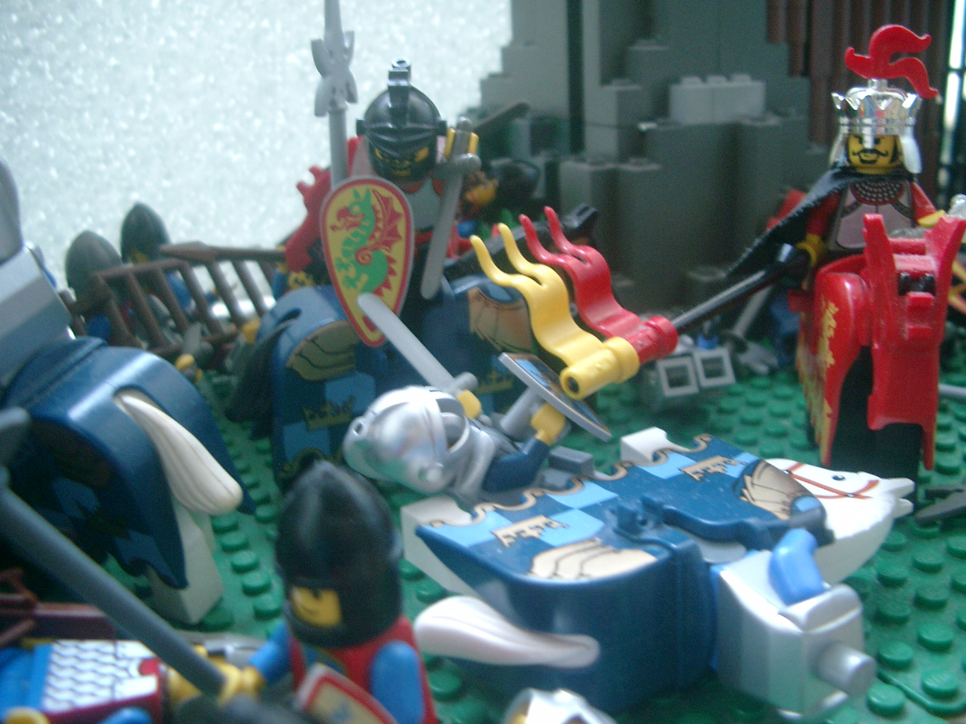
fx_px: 1033
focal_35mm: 37
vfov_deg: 38.7
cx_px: 483
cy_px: 362
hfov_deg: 50.1
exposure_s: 1/25
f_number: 2.6
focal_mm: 7.6
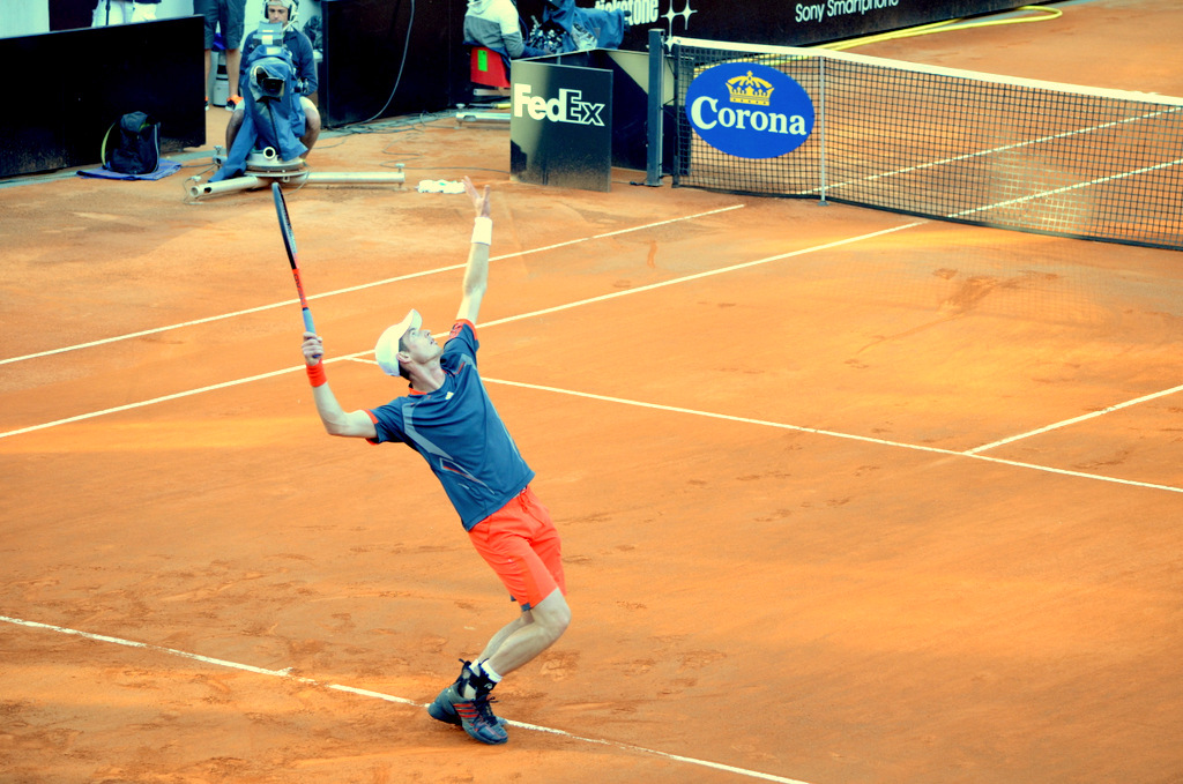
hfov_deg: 14.9
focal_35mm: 138
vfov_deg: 9.9
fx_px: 4527
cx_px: 592
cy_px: 392
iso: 1000
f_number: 4.8
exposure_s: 1/400
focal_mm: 92
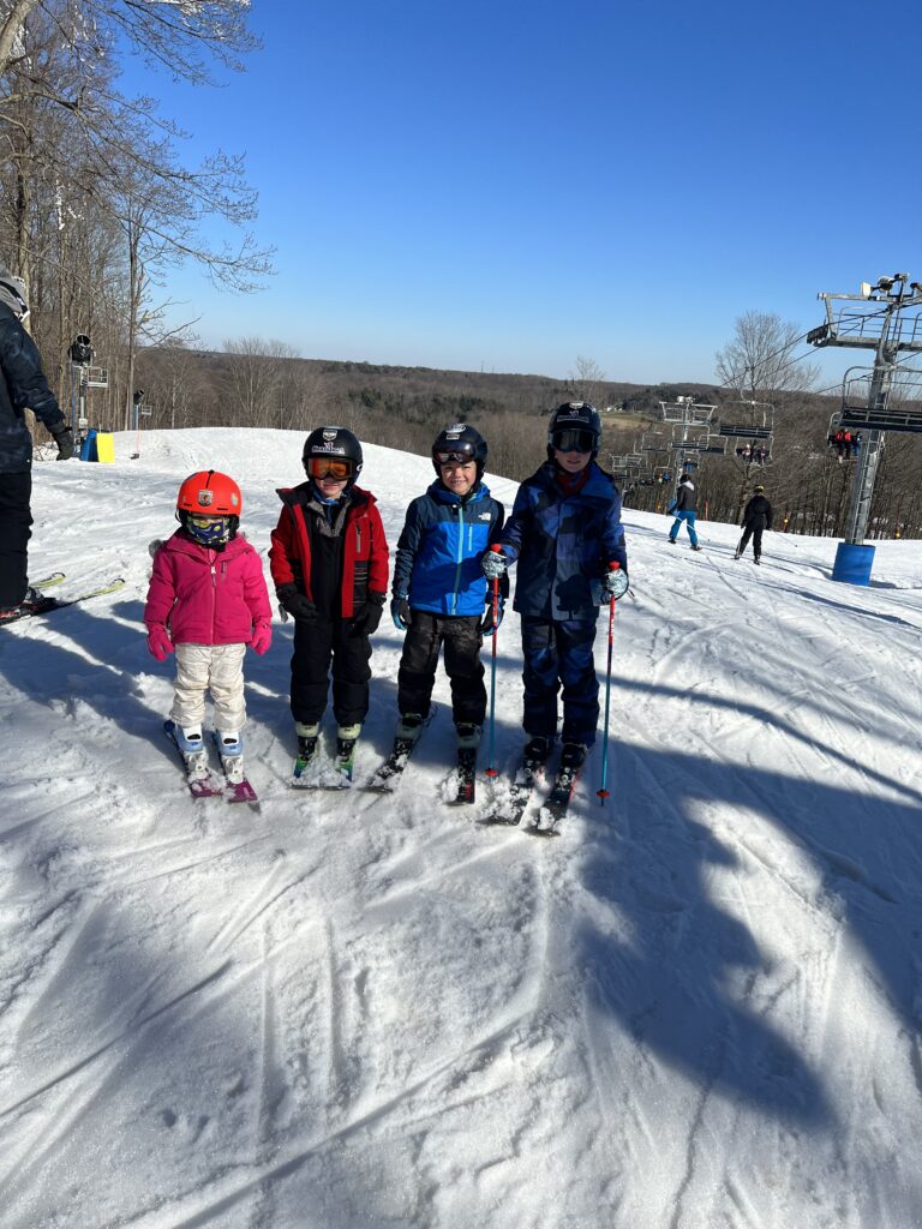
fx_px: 923
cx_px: 461
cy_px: 614
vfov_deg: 67.3
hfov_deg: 53.1
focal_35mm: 26
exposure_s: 1/5882
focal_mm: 5.7
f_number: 1.5
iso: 50
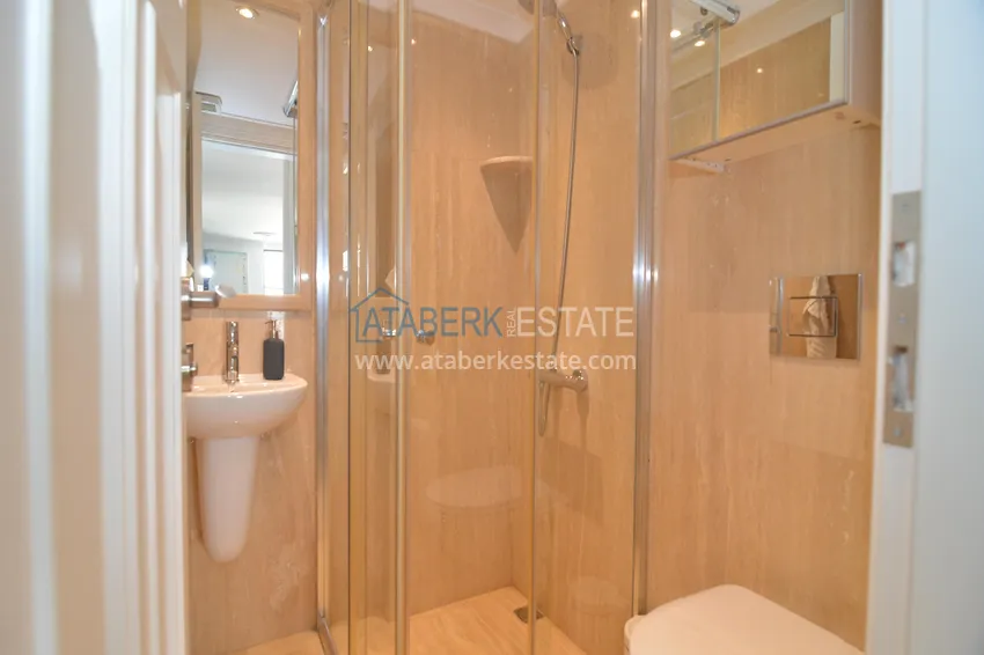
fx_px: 451
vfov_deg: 72.0
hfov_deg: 95.0
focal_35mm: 16
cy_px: 328
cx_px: 492
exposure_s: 1/60
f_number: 4
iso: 560
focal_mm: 11
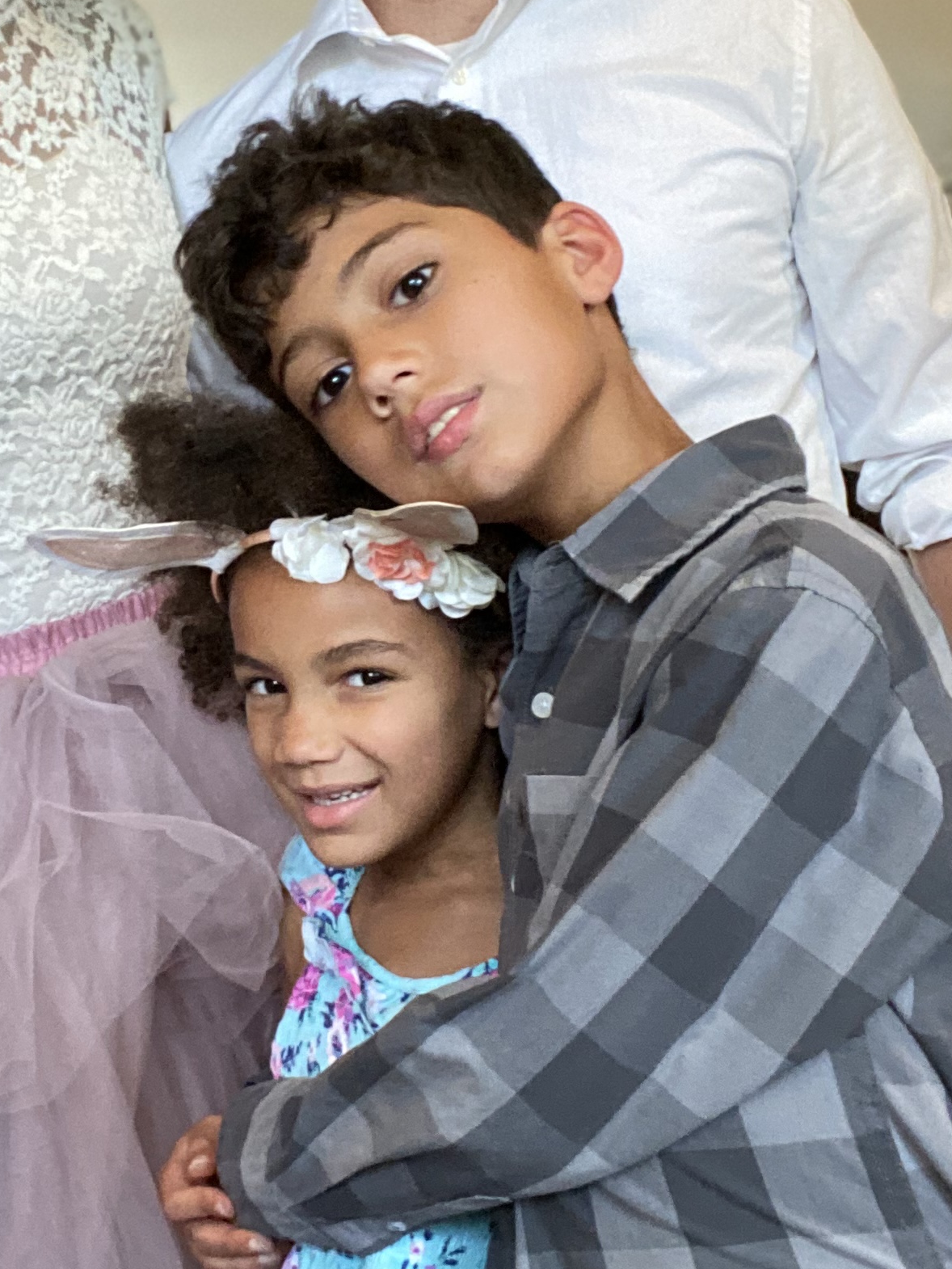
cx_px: 219
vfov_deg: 32.5
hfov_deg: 24.5
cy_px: 466
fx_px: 2163
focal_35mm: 59
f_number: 2.2
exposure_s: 1/60
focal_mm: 2.71
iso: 320
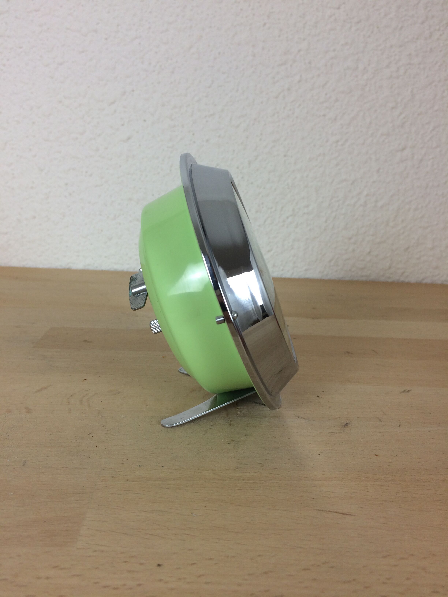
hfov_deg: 48.2
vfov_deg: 61.7
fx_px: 500
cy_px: 298
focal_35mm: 29
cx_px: 224
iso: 50
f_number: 2.2
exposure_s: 1/50
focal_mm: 4.15
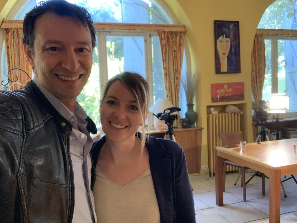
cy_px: 112
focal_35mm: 32
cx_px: 148
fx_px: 275
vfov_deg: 44.2
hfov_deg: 56.8
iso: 250
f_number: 2.2
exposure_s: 1/50
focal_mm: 2.87
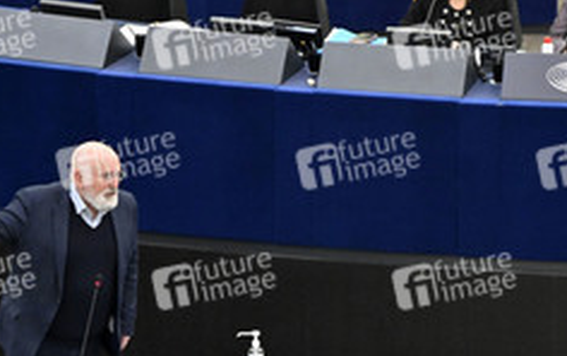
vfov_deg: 2.5
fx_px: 8105
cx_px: 389
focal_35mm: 524
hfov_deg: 4.0
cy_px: 221
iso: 6400
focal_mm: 270
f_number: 6
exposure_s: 1/400
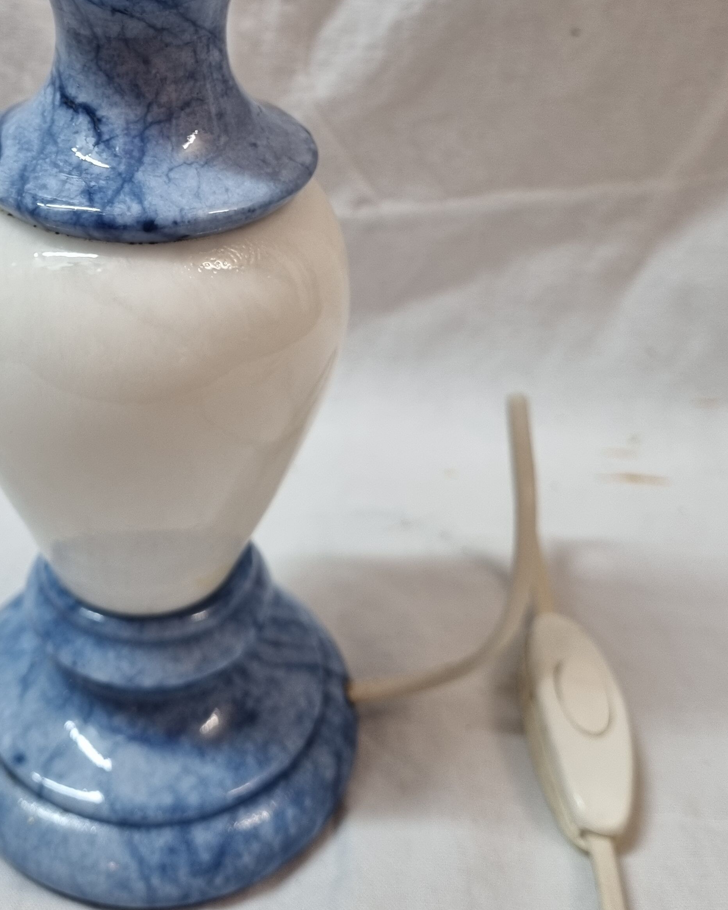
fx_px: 1185
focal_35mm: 44
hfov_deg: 33.3
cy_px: 174
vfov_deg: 40.2
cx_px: 166
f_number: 1.8
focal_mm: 5.4
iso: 160
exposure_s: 1/50
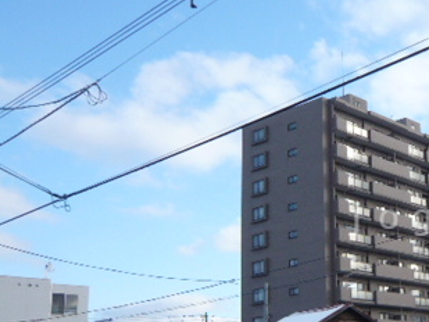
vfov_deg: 25.1
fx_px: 719
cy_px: 219
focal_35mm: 58
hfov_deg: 30.5
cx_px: 443
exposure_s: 1/800
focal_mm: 4.6
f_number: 2.8
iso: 100
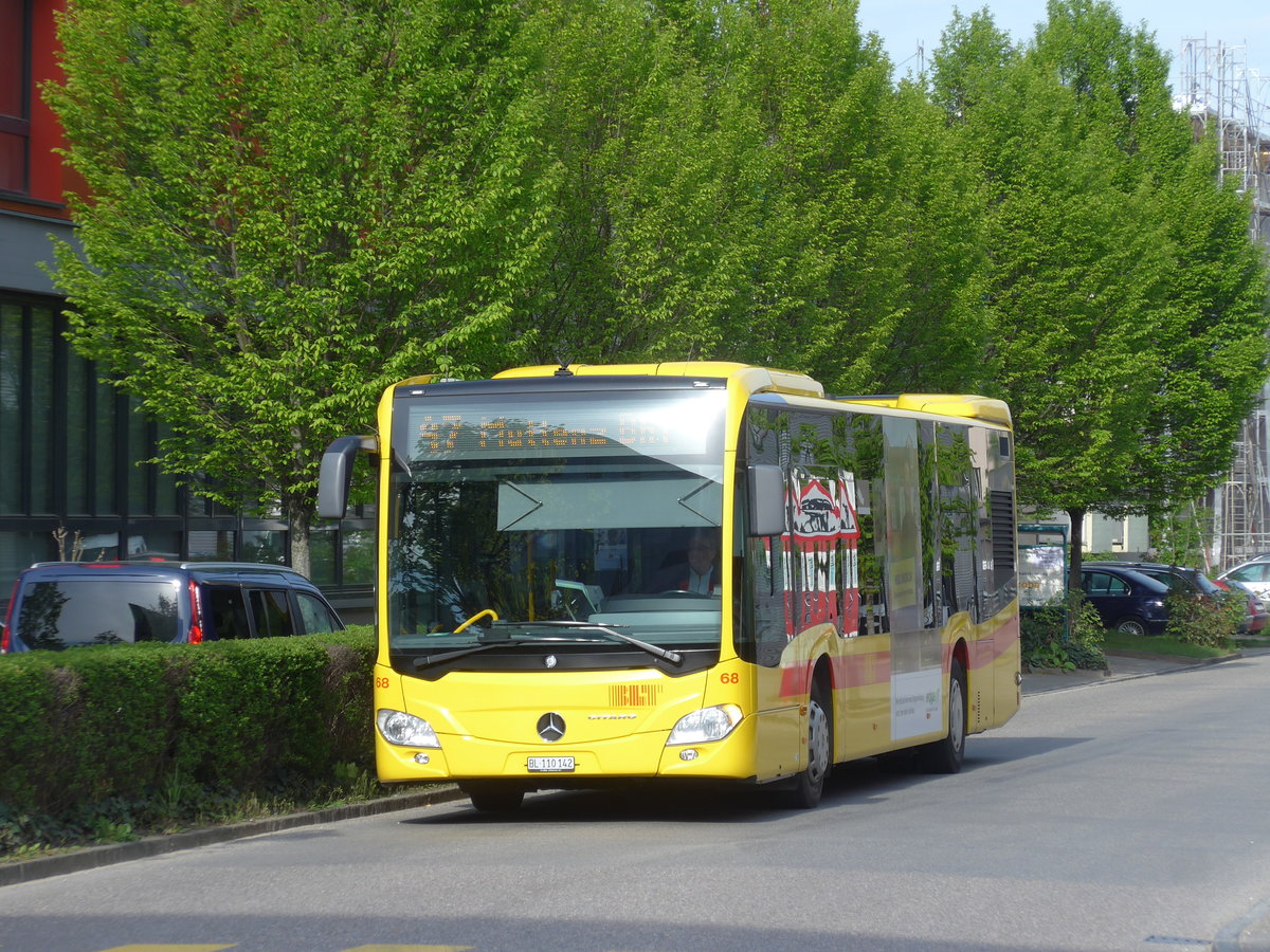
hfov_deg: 12.6
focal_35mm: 157
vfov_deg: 9.5
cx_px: 635
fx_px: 5760
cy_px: 476
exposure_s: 1/200
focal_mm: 30.5
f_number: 5.5
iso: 80
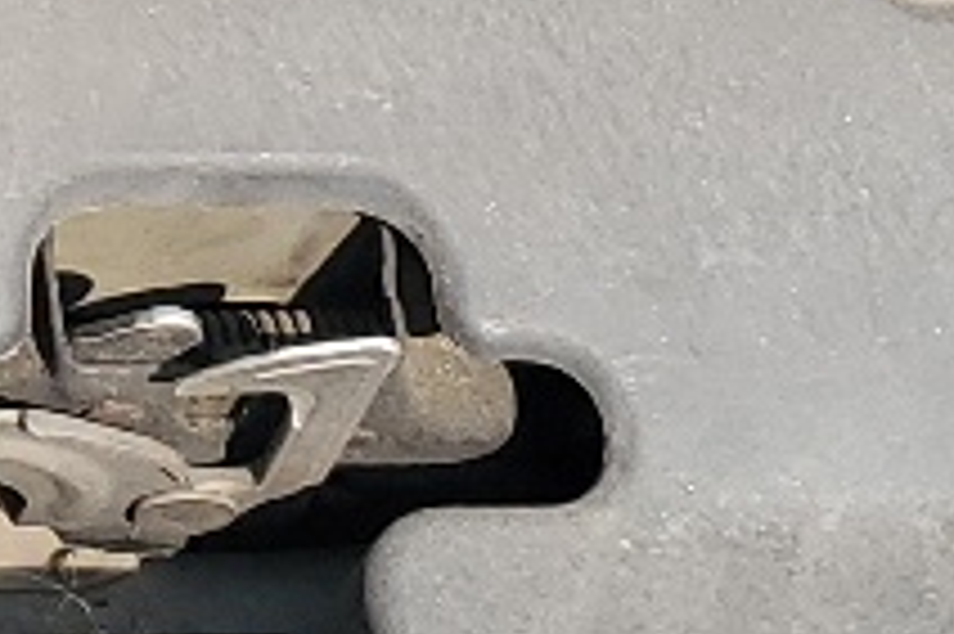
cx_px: -621
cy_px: -751
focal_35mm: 204
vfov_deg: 6.5
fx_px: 5402
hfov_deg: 9.7
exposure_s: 1/1667
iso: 50
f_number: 1.5
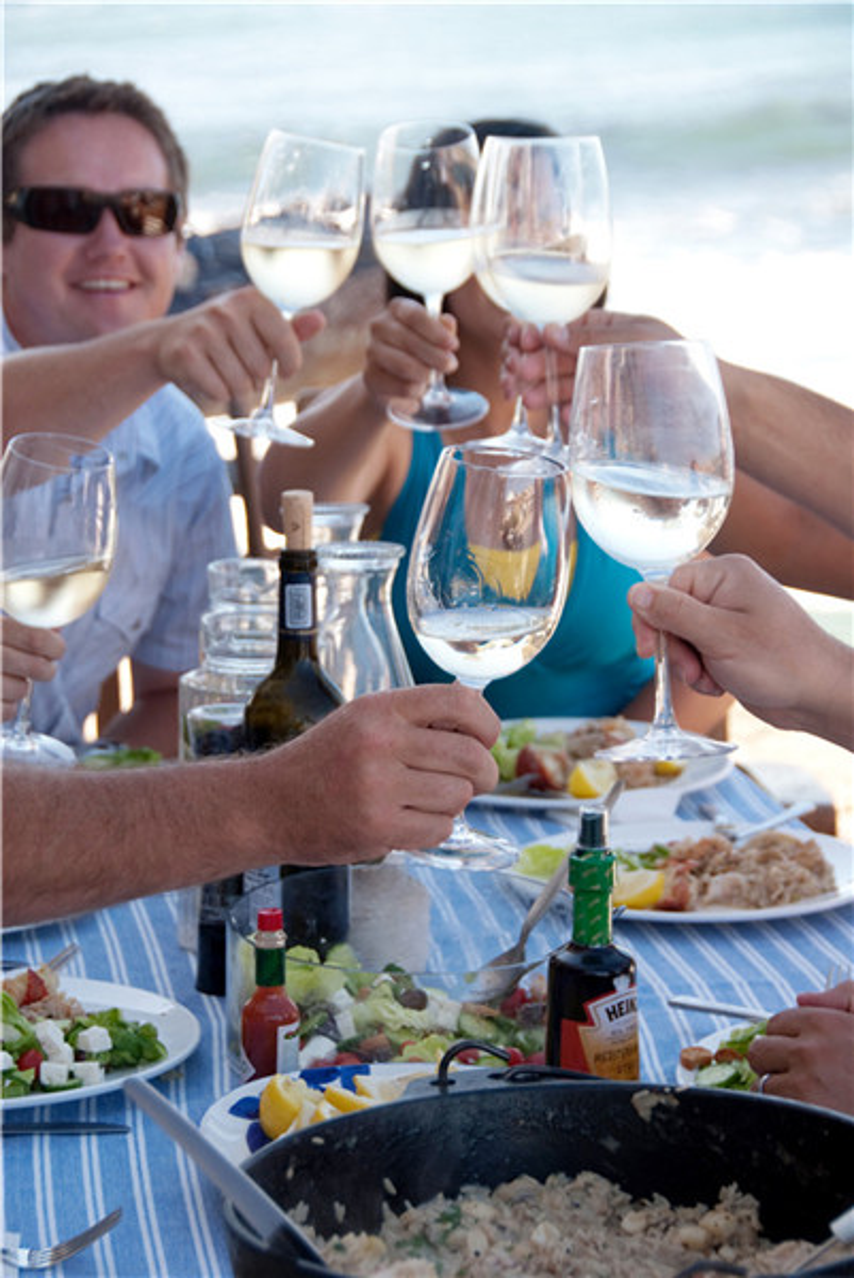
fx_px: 3730
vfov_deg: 19.4
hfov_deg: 13.1
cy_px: 639
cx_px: 427
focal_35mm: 105
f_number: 5.6
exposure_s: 1/125
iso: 100
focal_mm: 70
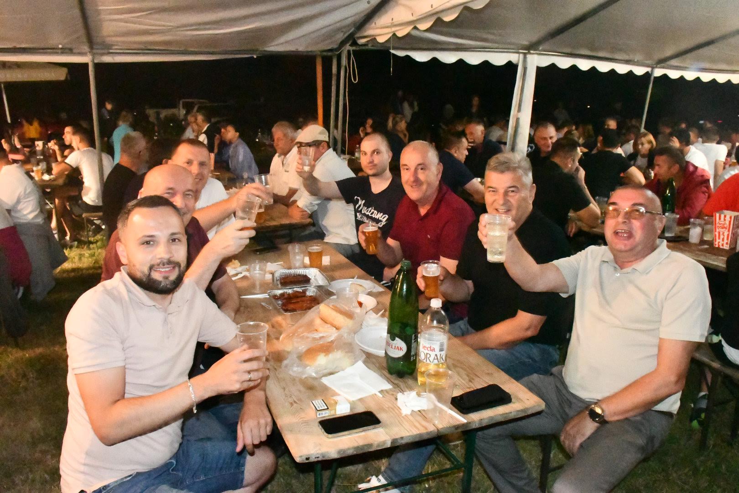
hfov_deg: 67.4
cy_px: 246
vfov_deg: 47.9
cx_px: 370
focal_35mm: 27
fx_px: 554
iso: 45600
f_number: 9
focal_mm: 18
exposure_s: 1/60
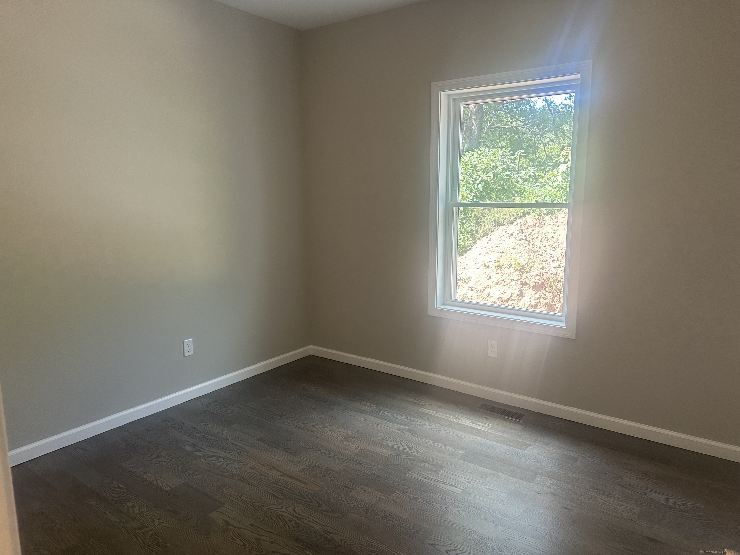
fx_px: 513
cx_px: 370
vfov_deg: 56.8
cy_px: 278
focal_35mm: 24
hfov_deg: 71.6
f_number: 1.78
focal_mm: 6.86
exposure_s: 1/120
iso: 160
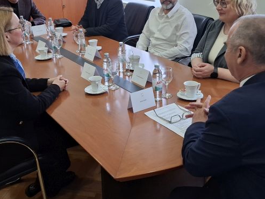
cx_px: 120
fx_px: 322
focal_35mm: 42
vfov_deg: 34.1
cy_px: 69
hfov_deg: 44.7
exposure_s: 1/50
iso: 250
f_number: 1.8
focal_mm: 5.54
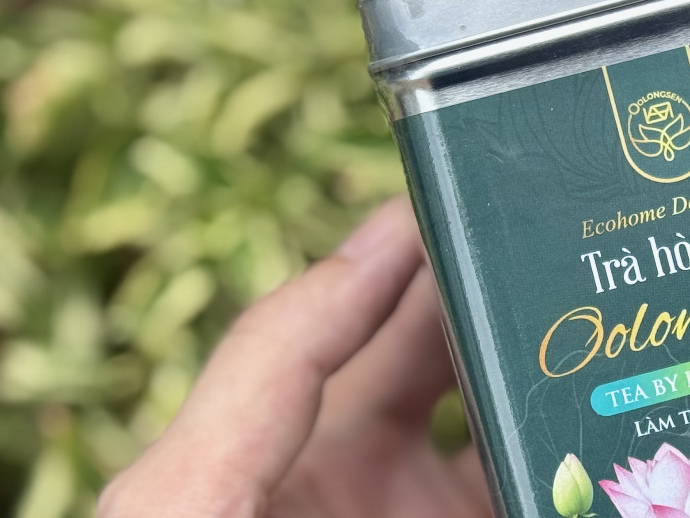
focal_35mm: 108
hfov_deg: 17.8
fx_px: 2153
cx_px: 672
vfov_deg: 13.7
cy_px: 329
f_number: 1.78
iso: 64
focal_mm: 6.76
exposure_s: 1/1403
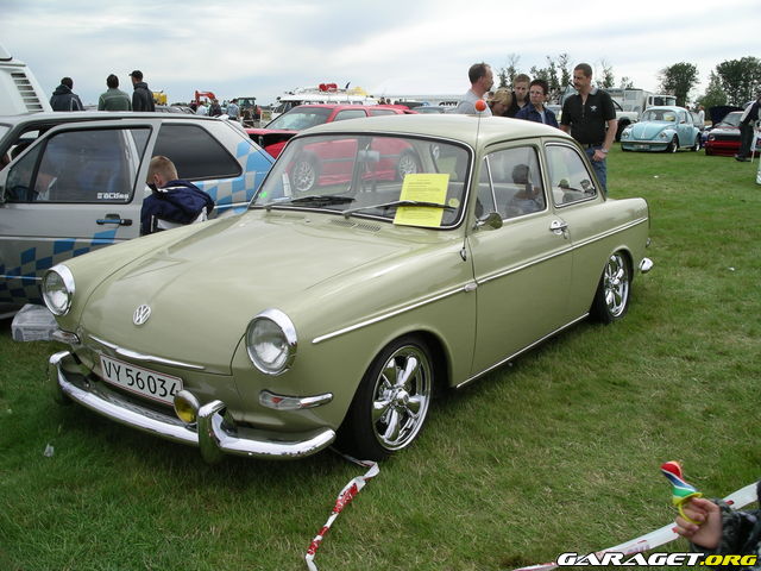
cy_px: 286
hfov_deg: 50.1
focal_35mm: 37
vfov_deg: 38.7
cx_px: 380
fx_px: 813
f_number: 5
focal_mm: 7.8
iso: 64
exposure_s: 1/320
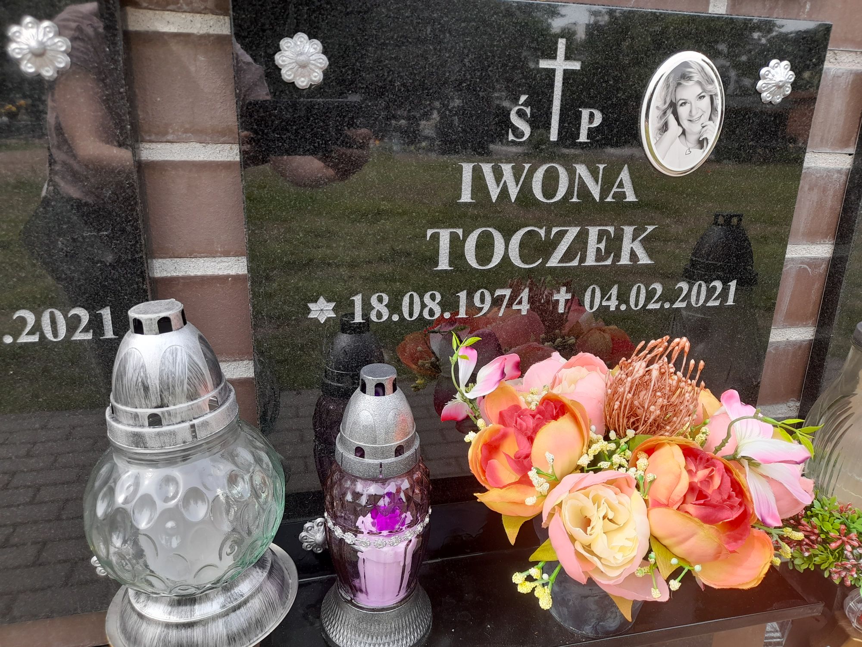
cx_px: 431
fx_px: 623
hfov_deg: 69.4
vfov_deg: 54.9
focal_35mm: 25
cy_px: 324
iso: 20
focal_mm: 4.6
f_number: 2
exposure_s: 1/127
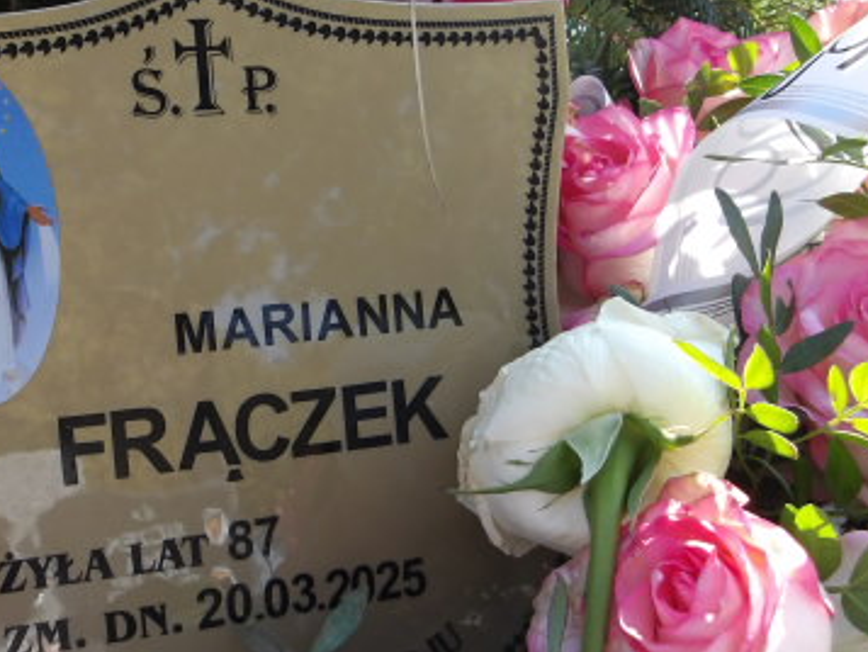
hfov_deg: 31.2
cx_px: 241
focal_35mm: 61
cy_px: 440
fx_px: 1530
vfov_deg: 23.9
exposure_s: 1/211
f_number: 3.3
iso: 100
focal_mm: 6.1
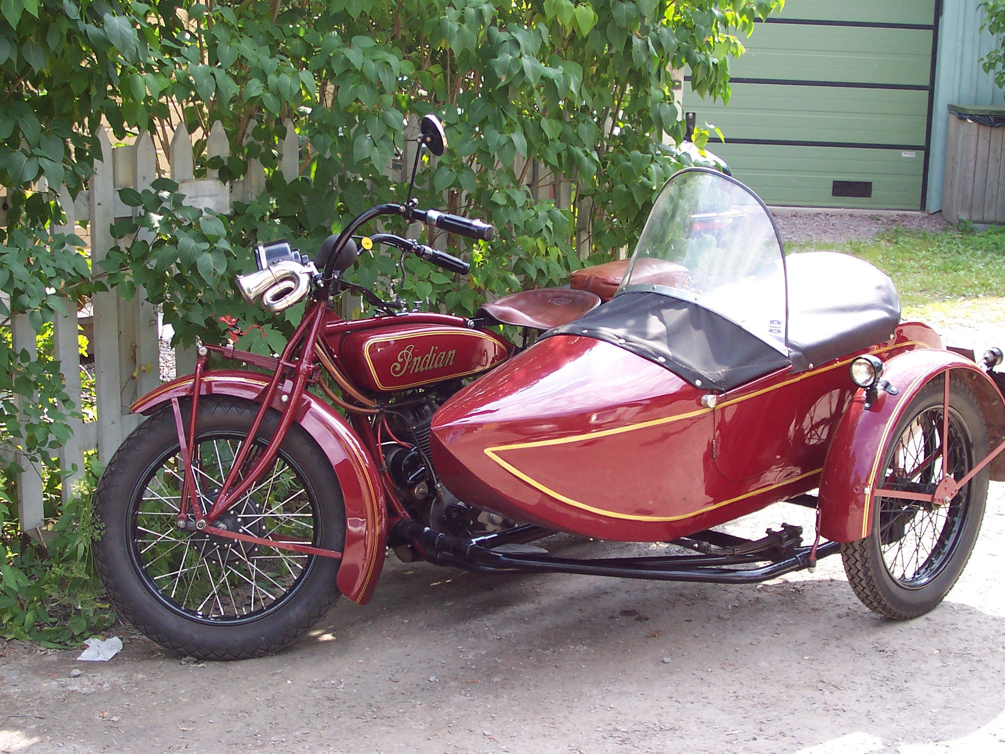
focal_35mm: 58
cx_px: 497
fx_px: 1684
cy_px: 377
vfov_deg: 25.2
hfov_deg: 33.2
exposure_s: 1/180
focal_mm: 8.6
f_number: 3.4
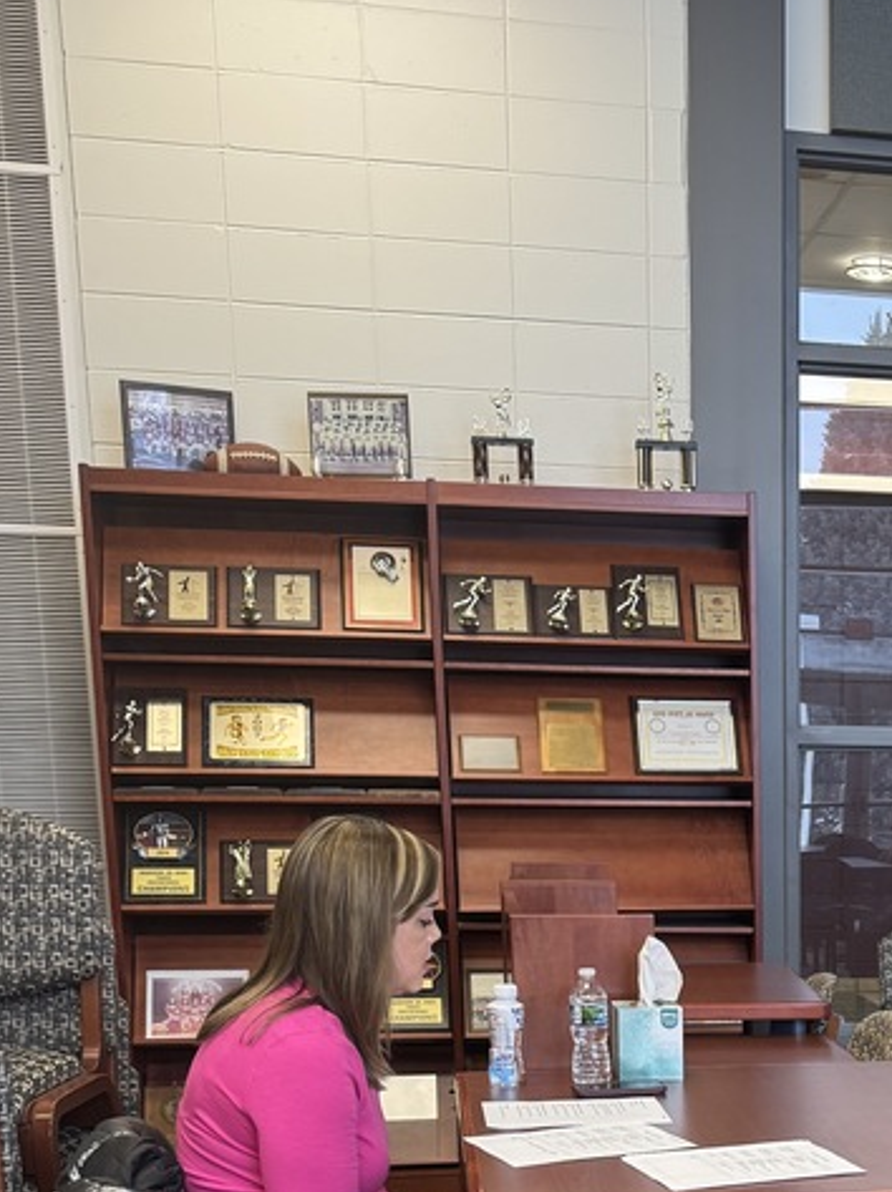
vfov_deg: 34.3
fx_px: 1789
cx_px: 912
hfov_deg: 26.4
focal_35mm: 52
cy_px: 1129
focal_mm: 6.76
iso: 125
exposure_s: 1/60
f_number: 1.78
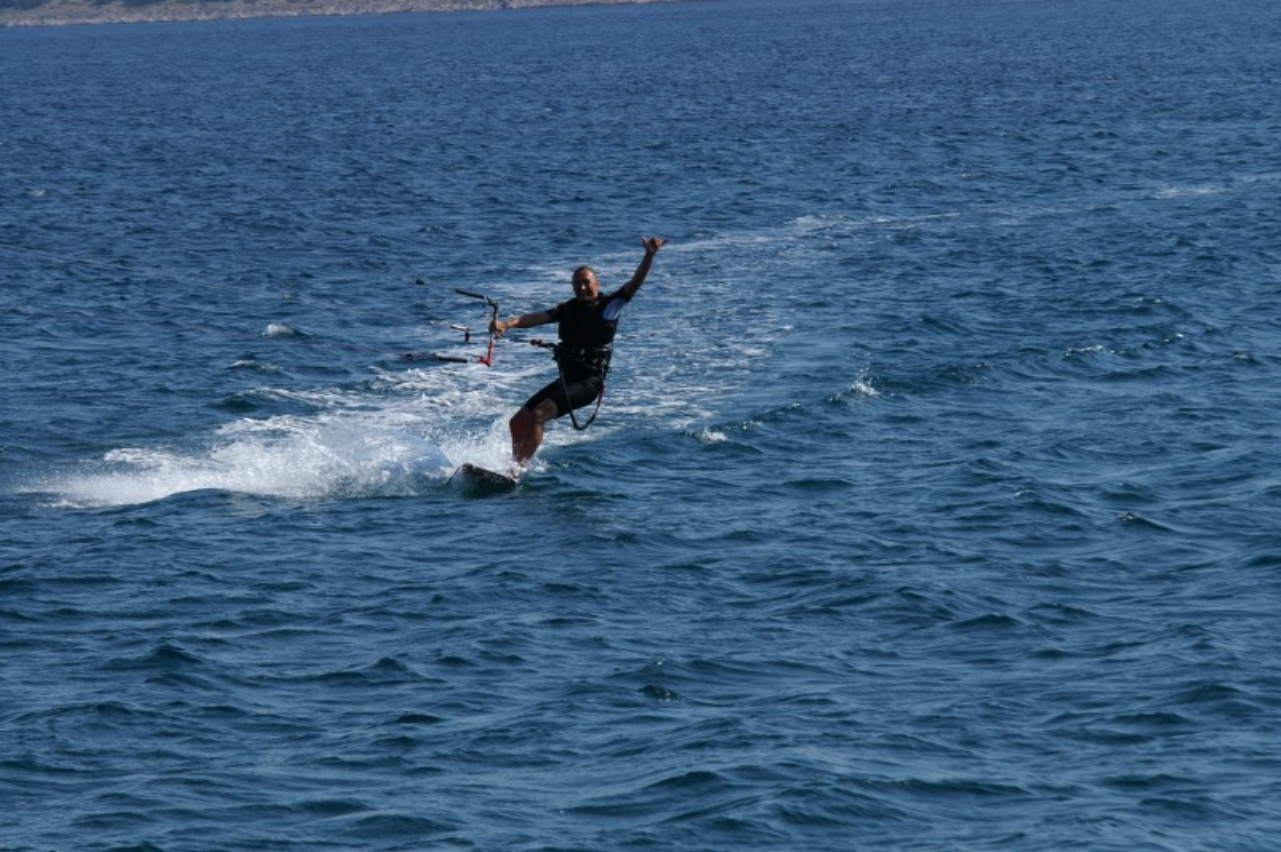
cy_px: 426
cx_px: 640
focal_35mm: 300
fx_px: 10666
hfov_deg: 6.9
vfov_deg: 4.6
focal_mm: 200
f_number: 13
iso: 200
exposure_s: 1/300
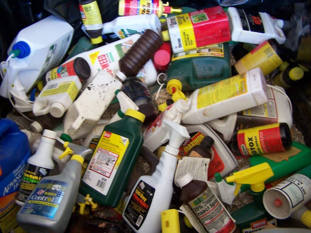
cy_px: 116
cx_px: 156
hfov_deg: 49.0
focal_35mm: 38
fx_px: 341
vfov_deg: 37.7
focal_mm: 6.3
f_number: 2.8
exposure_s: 1/30
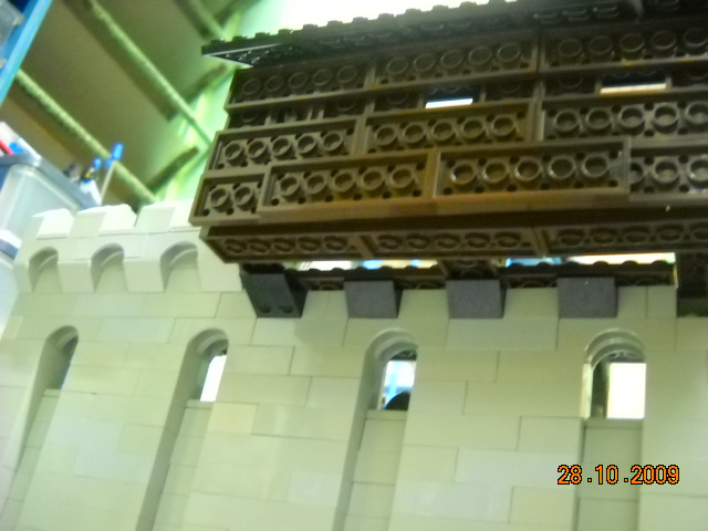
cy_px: 266
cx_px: 354
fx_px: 839
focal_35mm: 41
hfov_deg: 45.8
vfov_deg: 35.1
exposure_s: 1/2
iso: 800
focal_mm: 6.72
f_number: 3.1
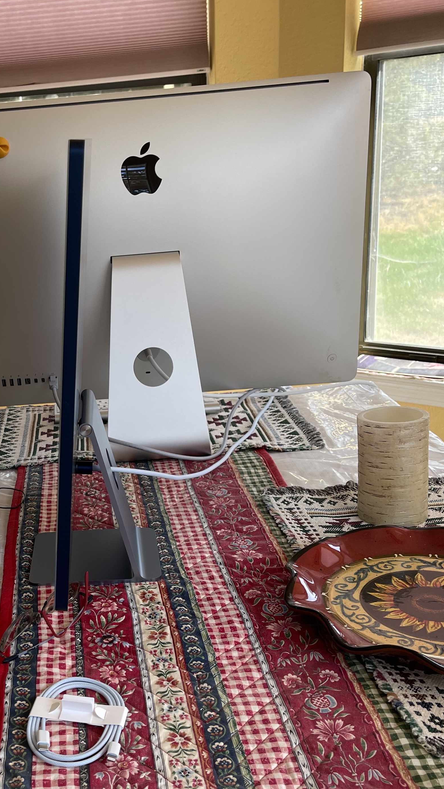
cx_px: 44
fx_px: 858
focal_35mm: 41
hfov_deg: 27.9
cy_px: 436
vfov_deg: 49.3
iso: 32
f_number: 1.6
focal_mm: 5.1
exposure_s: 1/231
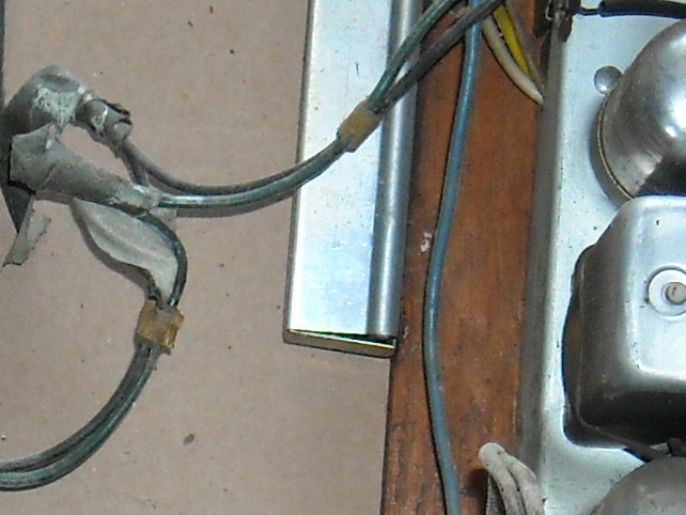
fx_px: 4322
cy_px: 441
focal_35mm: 218
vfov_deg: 6.8
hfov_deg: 9.0
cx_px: 104
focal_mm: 8.85
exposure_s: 1/60
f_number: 3.3
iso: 200
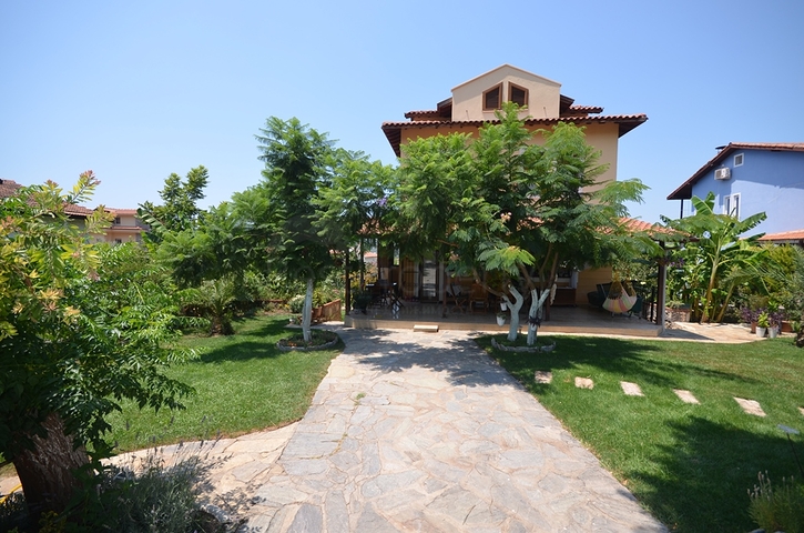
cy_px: 266
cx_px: 402
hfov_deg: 100.5
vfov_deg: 77.1
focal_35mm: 15
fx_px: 334
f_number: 7.1
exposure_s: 1/200
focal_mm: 10
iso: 100
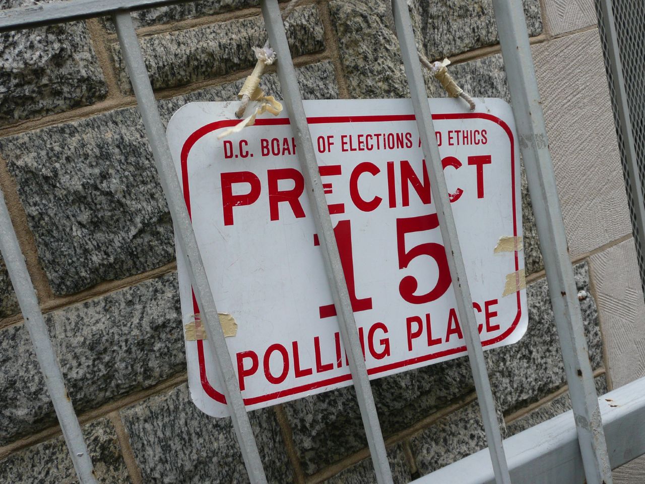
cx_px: 322
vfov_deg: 36.0
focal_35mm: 40
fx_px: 745
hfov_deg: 46.8
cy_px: 242
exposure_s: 1/80
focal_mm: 6.5
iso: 100
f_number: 3.9
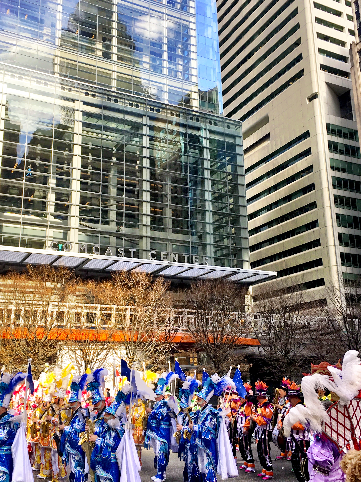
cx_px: 171
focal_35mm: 38
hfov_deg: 37.7
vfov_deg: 48.9
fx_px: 528
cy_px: 227
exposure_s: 1/641
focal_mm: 4.15
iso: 25
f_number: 2.2
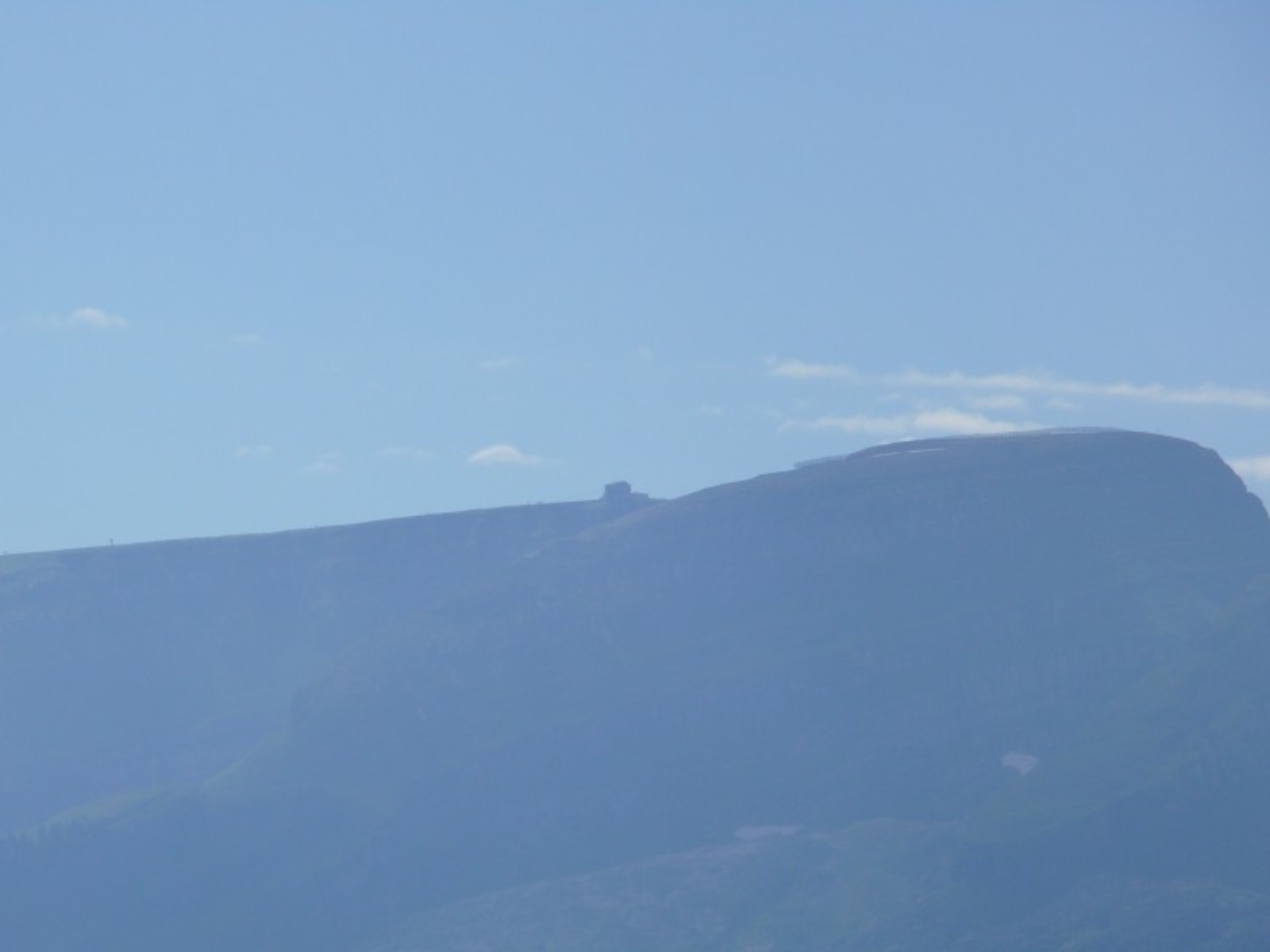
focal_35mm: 420
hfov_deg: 4.7
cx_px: 635
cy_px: 476
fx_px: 15409
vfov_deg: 3.5
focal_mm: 88.8
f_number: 8
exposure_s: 1/640
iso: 100
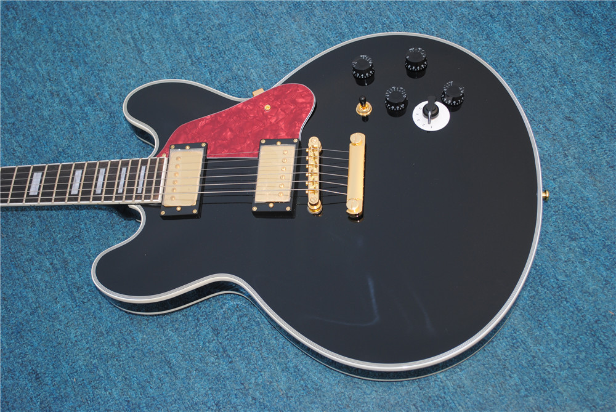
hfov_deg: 36.8
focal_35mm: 54
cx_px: 308
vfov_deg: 25.1
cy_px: 206
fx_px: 925
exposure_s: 1/60
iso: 100
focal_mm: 36
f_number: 5
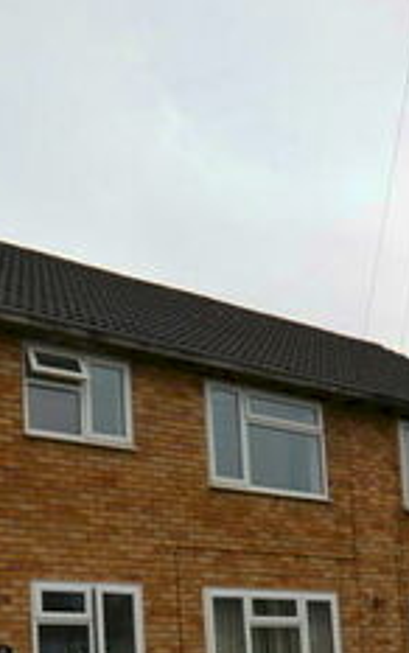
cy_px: 625
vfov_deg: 36.6
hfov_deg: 25.5
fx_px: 900
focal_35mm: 51
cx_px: 148
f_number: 5.6
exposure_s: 1/200
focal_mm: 11
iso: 100
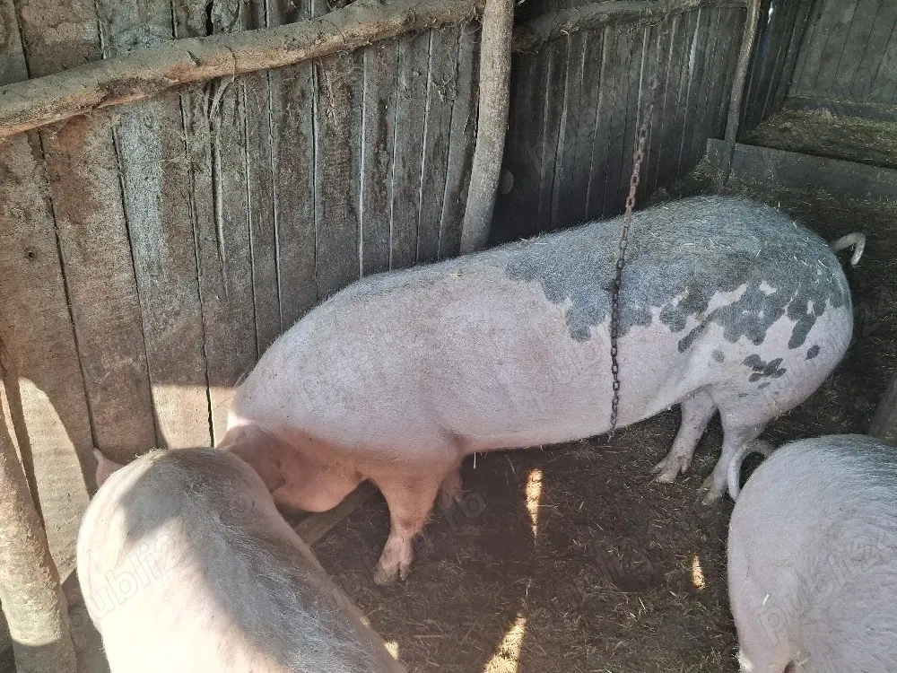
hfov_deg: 65.3
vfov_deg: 51.4
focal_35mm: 27
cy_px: 336
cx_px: 448
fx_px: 700
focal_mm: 4
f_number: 1.8
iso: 32
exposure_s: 1/100
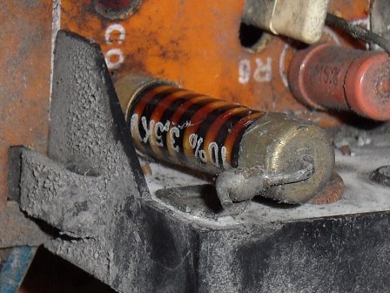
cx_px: 195
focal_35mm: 81
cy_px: 146
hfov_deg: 24.1
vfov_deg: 18.2
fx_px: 913
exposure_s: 1/60
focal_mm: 14.4
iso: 120
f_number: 12.9
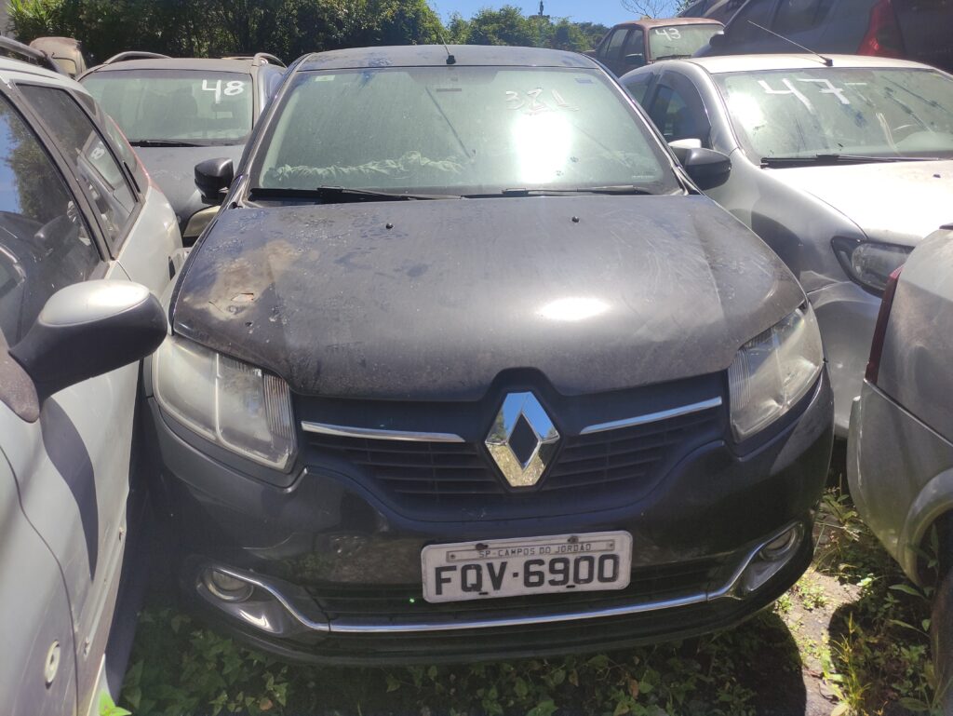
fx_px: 689
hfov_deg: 69.4
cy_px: 358
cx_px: 476
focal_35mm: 25
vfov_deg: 54.9
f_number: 1.89
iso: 100
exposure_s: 1/2039
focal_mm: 5.43
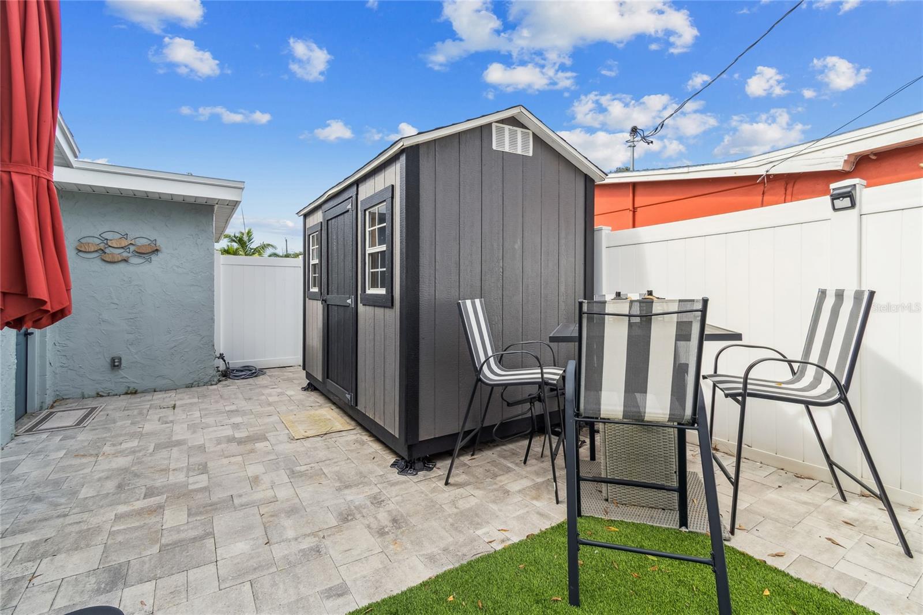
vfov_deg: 77.3
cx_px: 462
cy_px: 308
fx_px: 384
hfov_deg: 100.4
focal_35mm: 15
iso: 100
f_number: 7.1
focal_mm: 10
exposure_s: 1/1000
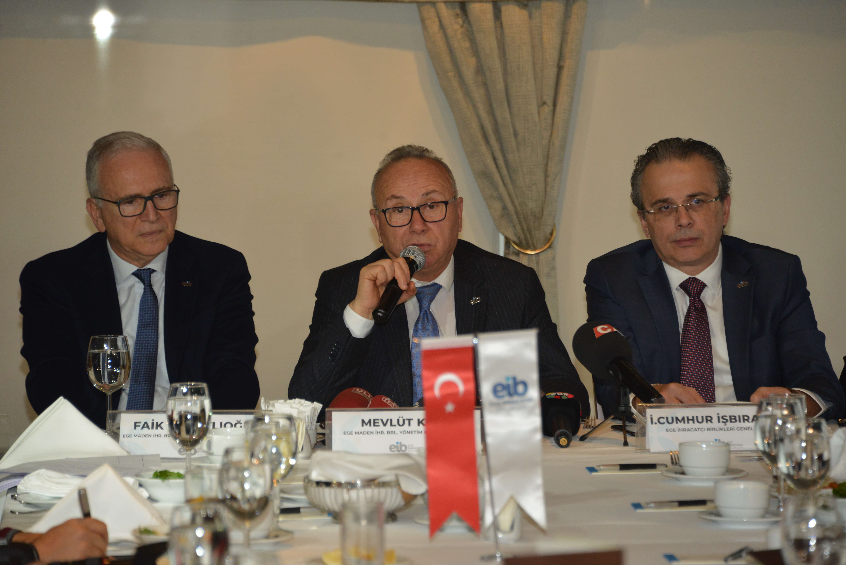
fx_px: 4466
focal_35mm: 190
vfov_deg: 7.2
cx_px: 423
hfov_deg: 10.8
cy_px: 282
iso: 2000
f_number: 5.6
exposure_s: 1/160
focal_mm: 190
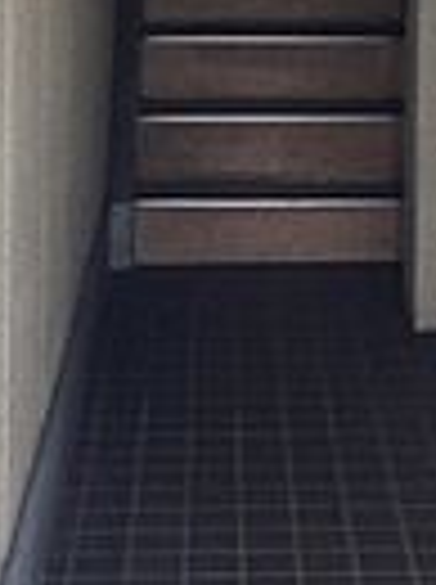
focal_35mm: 122
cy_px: -130
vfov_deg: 15.5
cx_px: 346
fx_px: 2056
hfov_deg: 12.1
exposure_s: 1/60
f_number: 2.4
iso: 64
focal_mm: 4.12
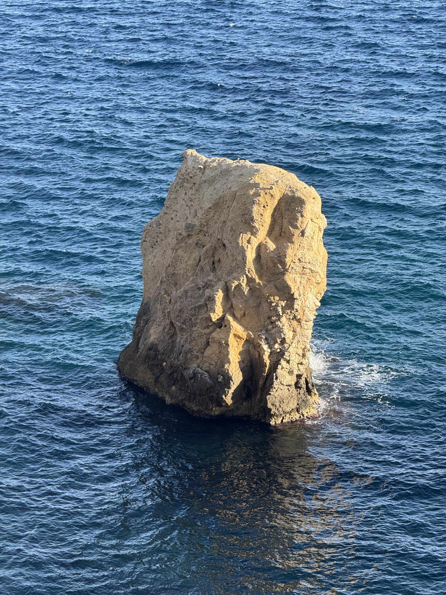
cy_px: 298
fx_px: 2061
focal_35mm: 120
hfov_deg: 12.3
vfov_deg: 16.4
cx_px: 223
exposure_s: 1/342
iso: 50
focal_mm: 15.66
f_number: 2.8
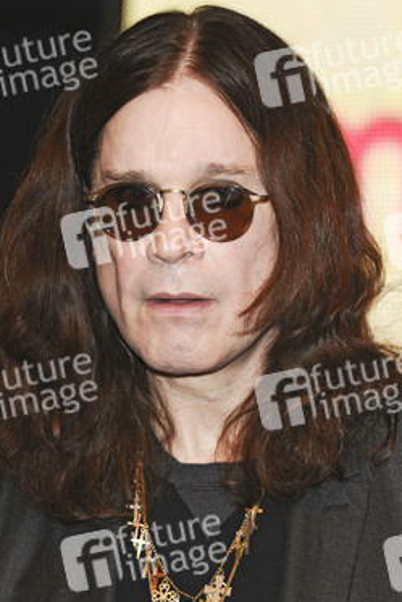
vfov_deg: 11.4
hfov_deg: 7.6
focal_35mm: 180
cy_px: 311
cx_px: 191
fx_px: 3012
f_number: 5
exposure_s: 1/160
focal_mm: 112
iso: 400
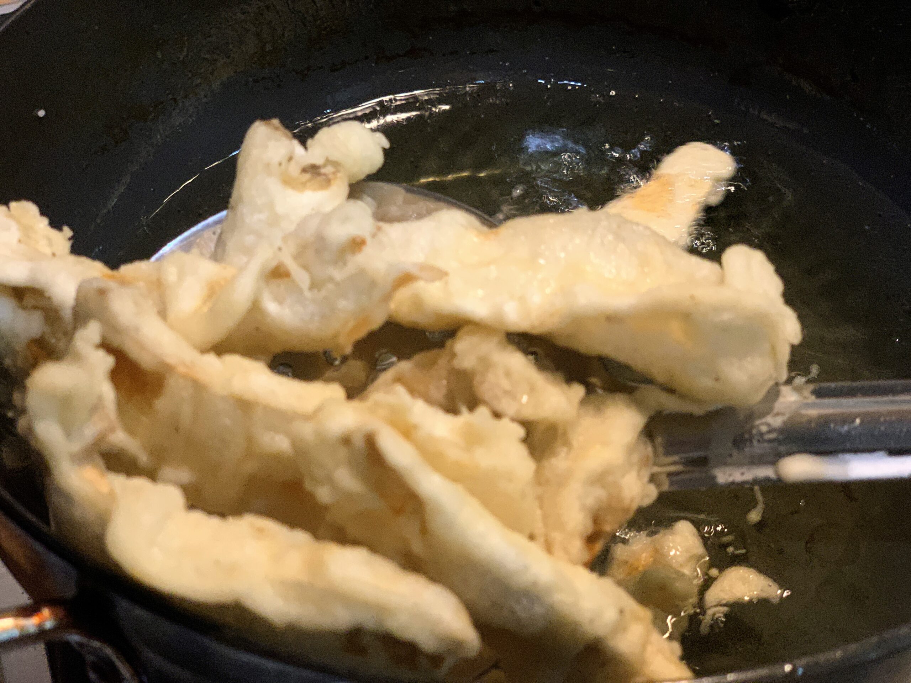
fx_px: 1369
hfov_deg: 36.8
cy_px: 342
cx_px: 456
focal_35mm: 52
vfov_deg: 28.0
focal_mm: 6
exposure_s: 1/50
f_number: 2.4
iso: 320
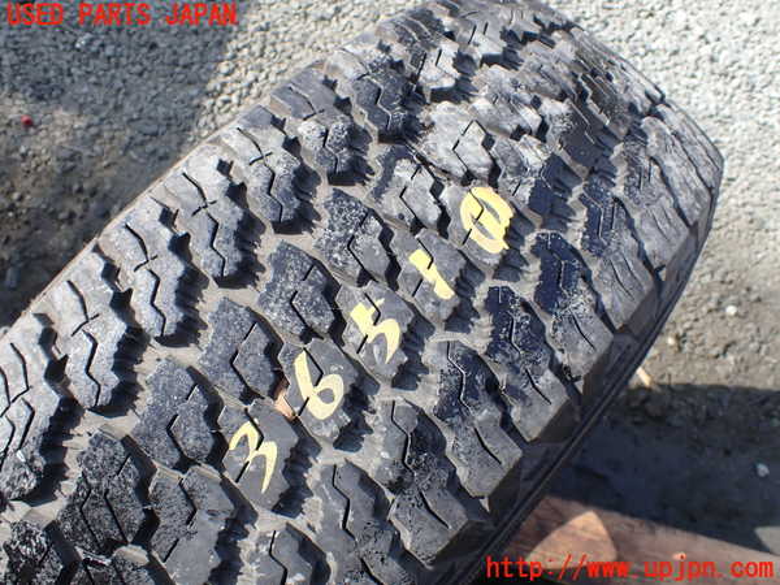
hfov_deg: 60.0
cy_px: 292
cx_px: 390
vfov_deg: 46.8
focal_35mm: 30
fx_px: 676
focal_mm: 5.4
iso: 100
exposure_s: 1/400
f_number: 3.2
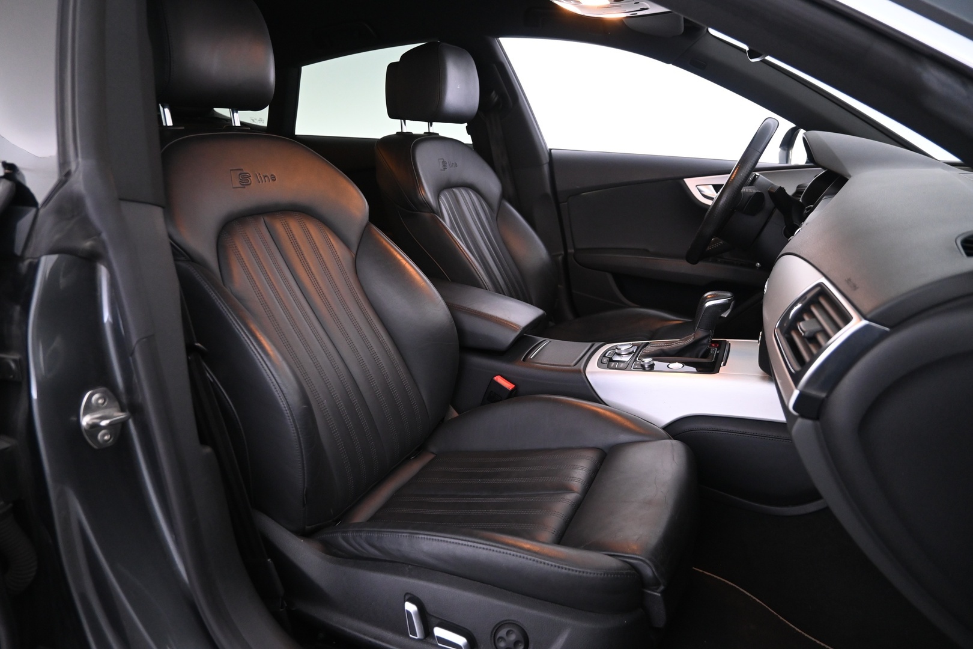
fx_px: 649
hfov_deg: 73.7
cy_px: 324
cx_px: 486
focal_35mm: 24
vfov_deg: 53.1
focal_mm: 16
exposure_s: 1/25
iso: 1600
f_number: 3.5
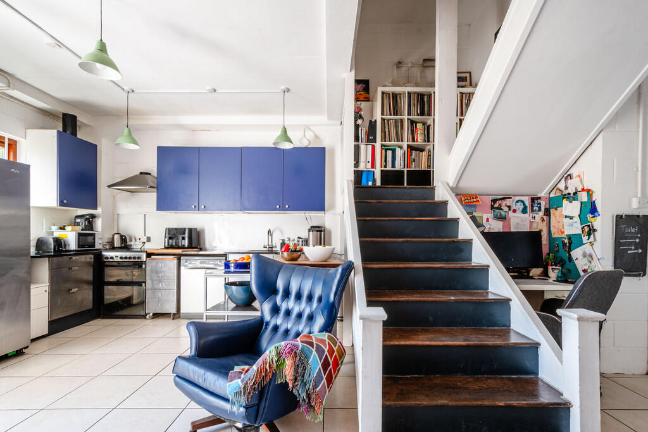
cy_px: 216
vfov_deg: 77.3
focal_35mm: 15
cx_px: 324
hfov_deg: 100.4
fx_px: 270
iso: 50
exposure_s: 1/2.5
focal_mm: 10
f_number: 10
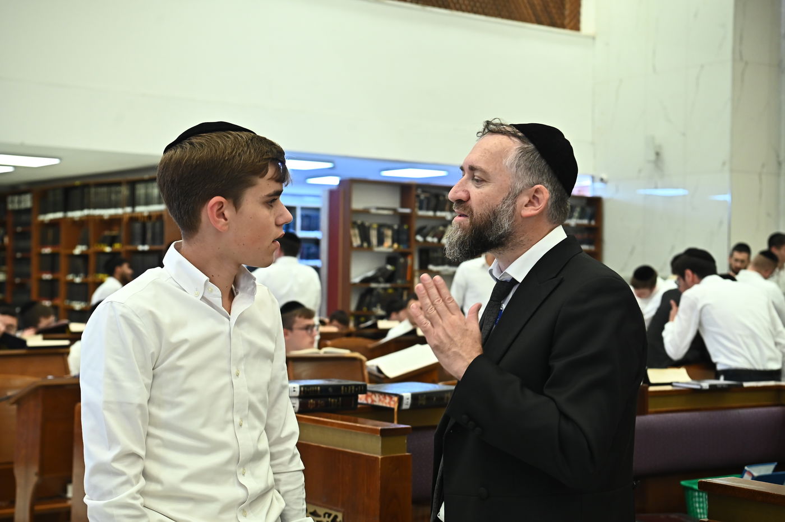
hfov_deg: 33.4
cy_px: 261
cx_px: 392
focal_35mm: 60
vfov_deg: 22.6
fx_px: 1308
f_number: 5.6
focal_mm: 60
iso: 2000
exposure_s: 1/160
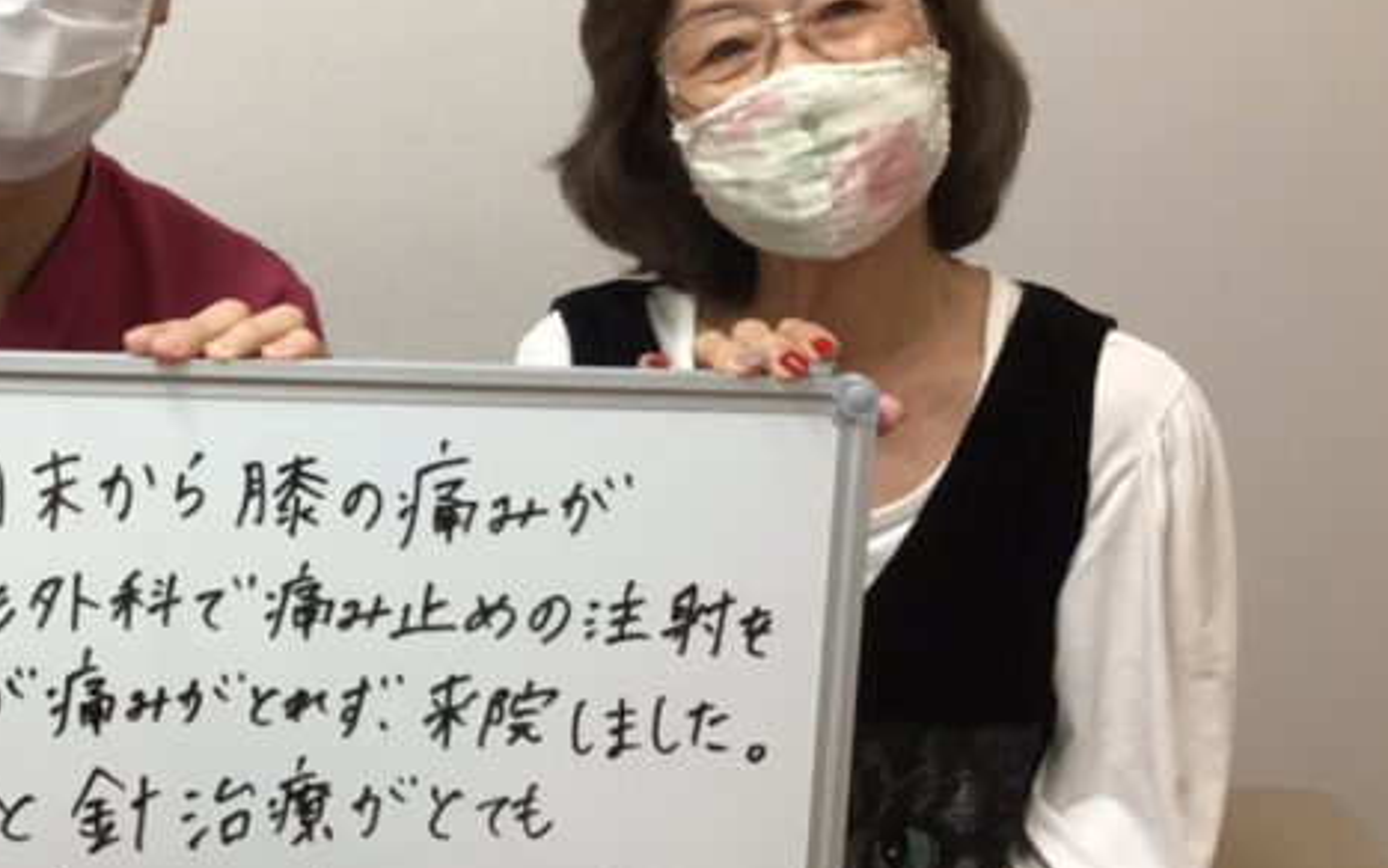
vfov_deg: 24.0
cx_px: 333
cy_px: 389
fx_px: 2043
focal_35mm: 54
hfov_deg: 36.6
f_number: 2.4
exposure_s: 1/30
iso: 50
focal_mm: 3.3
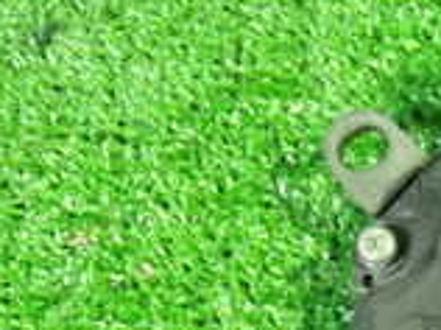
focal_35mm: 114
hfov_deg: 15.2
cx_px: 768
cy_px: 531
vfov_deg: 12.2
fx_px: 1450
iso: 800
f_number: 2.3
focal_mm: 5.4
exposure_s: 1/25
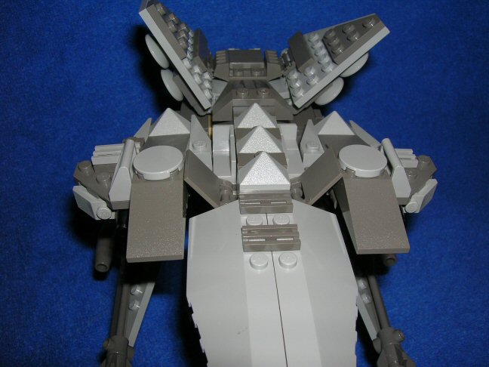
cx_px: 244
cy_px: 184
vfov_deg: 41.8
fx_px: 480
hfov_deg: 54.0
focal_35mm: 34
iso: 50
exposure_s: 1/60.1
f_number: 4.9
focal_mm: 5.7
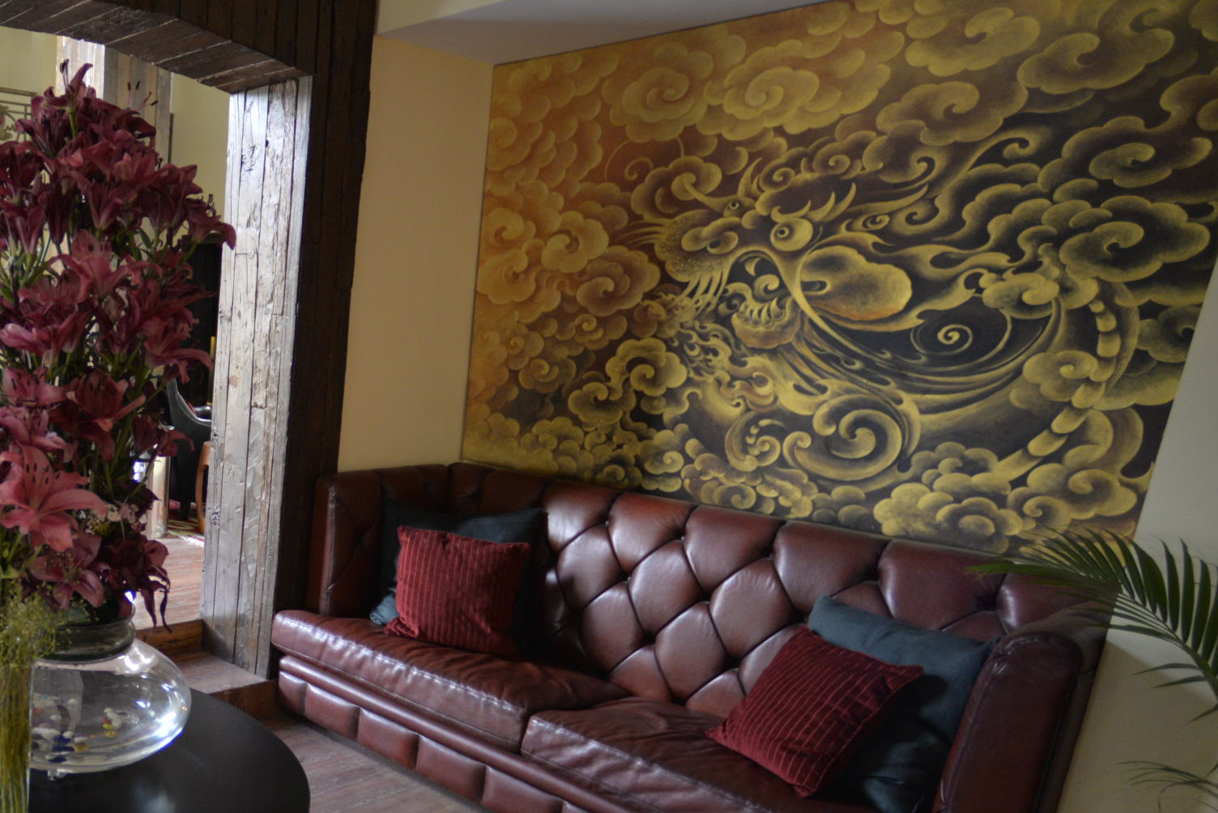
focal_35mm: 28
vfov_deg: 46.0
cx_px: 39
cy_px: 507
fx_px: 948
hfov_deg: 53.6
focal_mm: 14
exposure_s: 1/60
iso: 800
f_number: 2.8
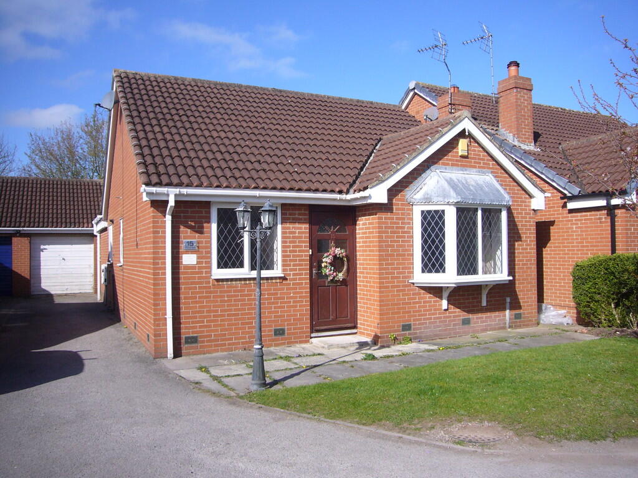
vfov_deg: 49.7
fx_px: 516
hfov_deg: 63.4
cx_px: 319
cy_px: 239
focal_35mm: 28
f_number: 5.6
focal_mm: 4.6
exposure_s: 1/320
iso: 80
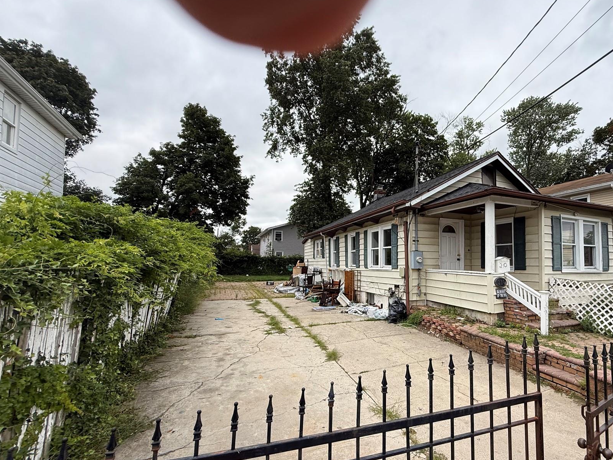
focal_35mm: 18
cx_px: 387
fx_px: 319
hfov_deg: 85.9
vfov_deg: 71.5
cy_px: 248
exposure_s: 1/955
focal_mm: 2.22
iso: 50
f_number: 2.2
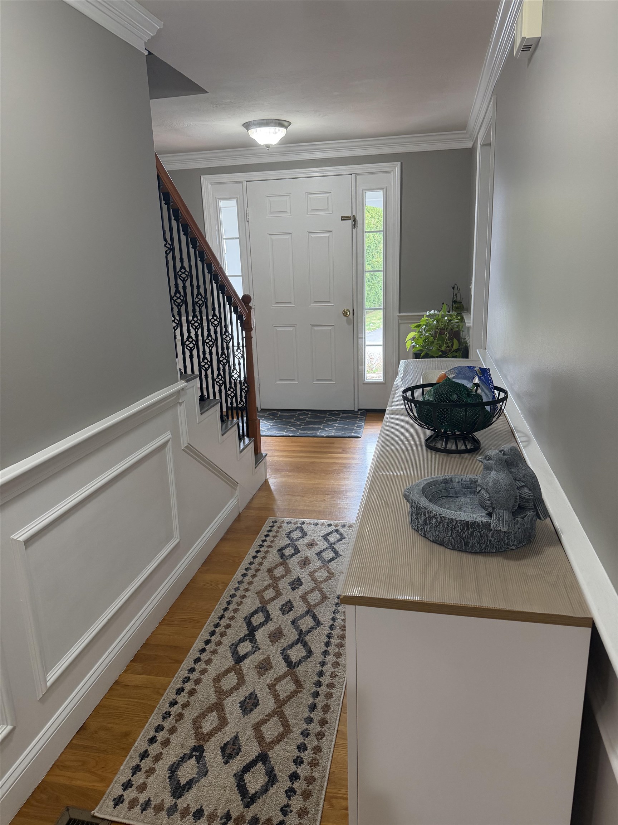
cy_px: 412
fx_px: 571
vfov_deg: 71.6
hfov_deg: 56.8
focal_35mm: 24
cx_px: 309
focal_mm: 6.76
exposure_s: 1/120
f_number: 1.78
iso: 250
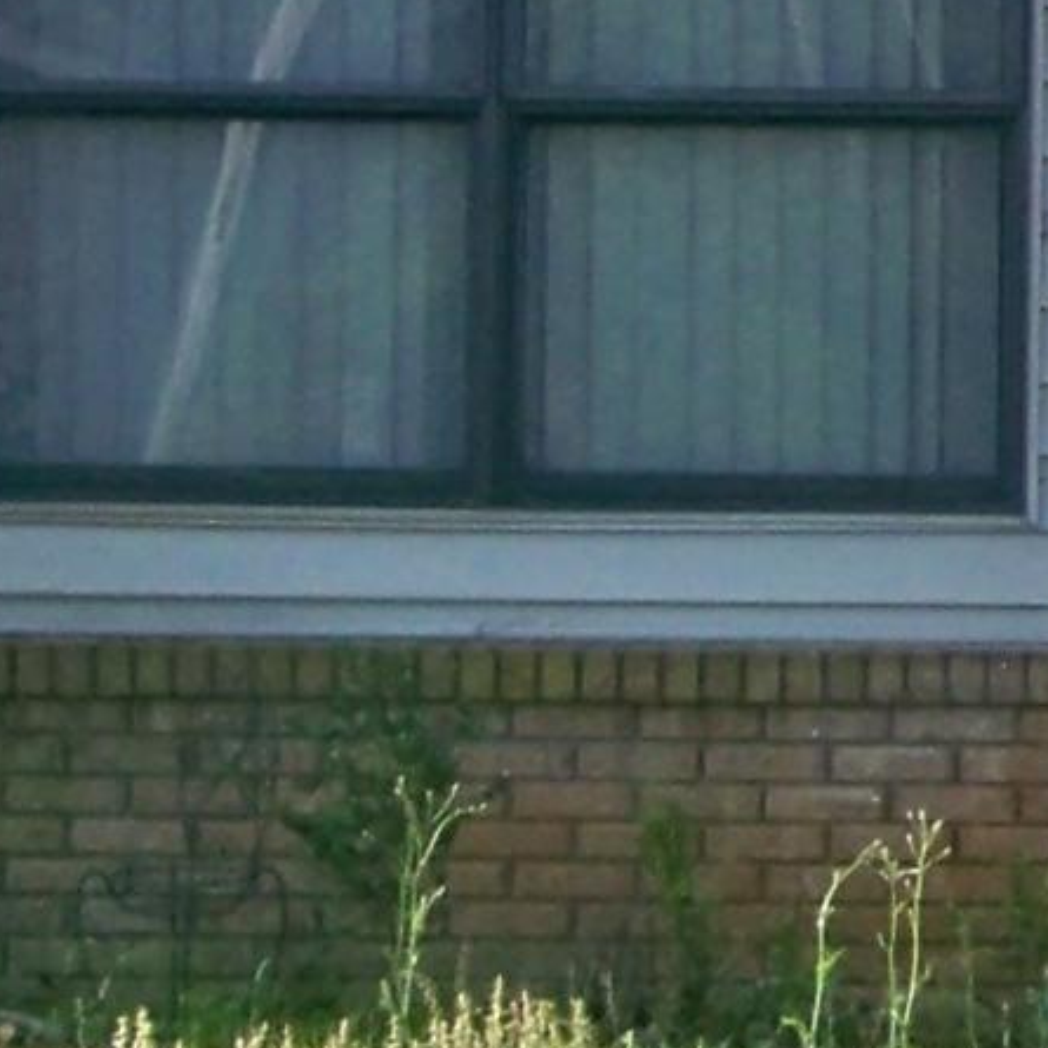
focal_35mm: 250
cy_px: -167
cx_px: 2160
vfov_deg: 7.0
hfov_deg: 6.8
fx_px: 8563
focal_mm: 7.5
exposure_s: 1/400
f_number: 3.7
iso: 80
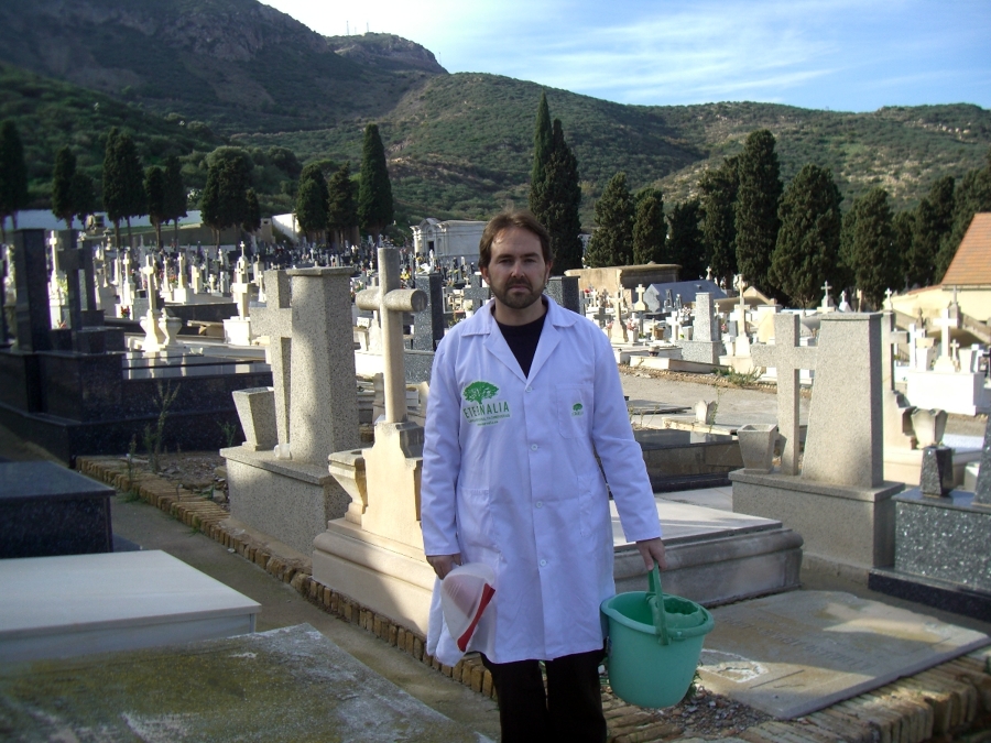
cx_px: 496
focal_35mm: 38
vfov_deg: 37.7
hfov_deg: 49.0
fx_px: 1088
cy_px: 372
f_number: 5.6
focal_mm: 7.9
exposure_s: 1/160
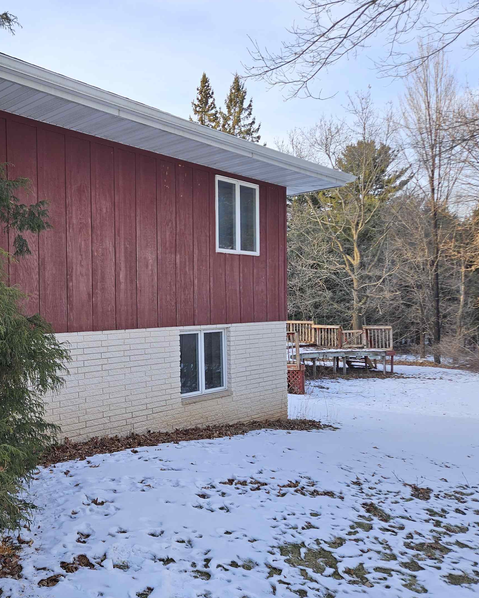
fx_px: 567
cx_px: 122
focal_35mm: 32
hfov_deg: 44.3
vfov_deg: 55.6
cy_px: 317
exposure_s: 1/180
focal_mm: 5.4
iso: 25
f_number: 1.8
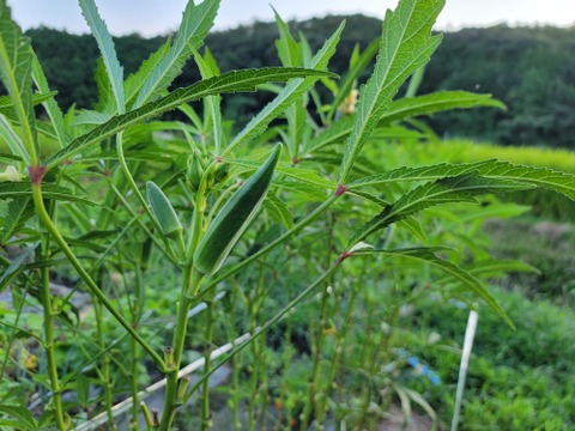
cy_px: 216
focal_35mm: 24
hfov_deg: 71.6
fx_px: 399
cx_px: 288
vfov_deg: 56.8
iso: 40
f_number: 1.8
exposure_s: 1/120
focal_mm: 6.7
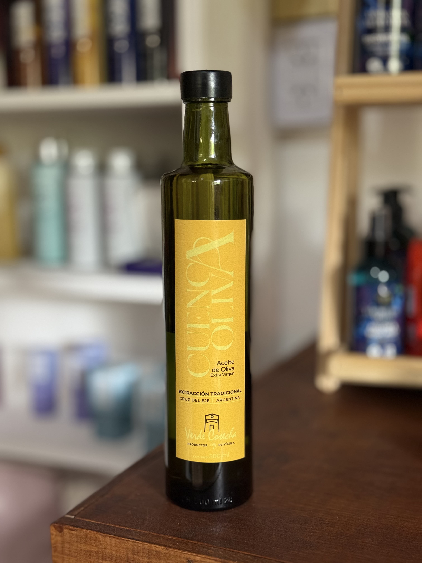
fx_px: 780
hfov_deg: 30.3
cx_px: 211
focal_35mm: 48
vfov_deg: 39.7
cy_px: 282
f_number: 1.78
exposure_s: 1/50
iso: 200
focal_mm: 6.76
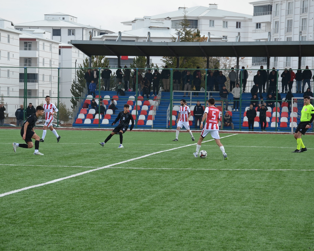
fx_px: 1273
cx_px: 139
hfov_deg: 14.1
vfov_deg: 11.3
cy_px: 125
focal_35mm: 137
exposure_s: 1/250
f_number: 8
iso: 125
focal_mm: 80
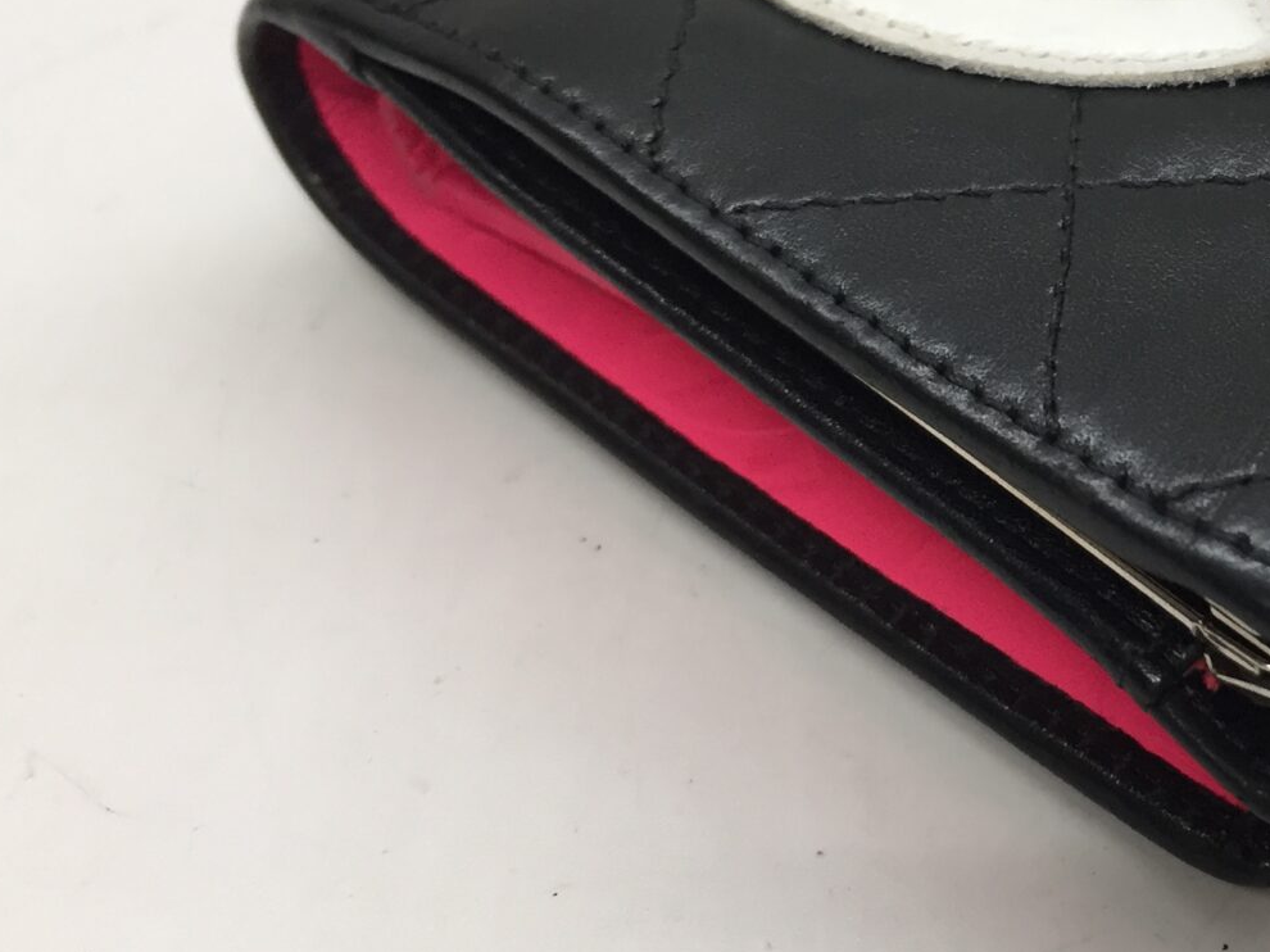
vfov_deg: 24.2
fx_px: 2201
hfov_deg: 30.5
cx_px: 1193
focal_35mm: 60
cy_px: 281
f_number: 2.2
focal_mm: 4.15
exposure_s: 1/30
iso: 32
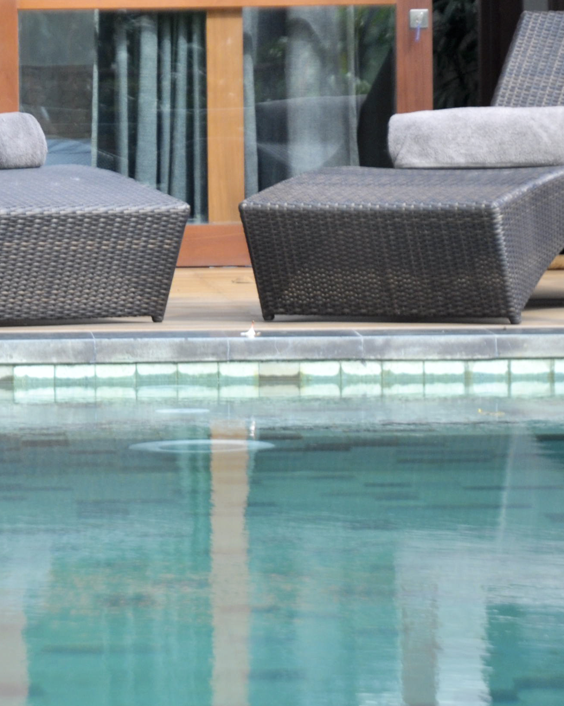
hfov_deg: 6.0
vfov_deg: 7.5
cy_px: 223
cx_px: 65
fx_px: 5404
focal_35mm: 259
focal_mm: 70
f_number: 5.6
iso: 250
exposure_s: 1/200
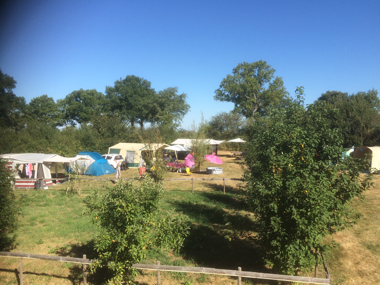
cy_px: 142
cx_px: 190
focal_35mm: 29
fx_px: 318
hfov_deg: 61.7
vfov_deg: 48.2
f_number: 2.2
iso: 32
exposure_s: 1/1520
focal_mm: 4.15
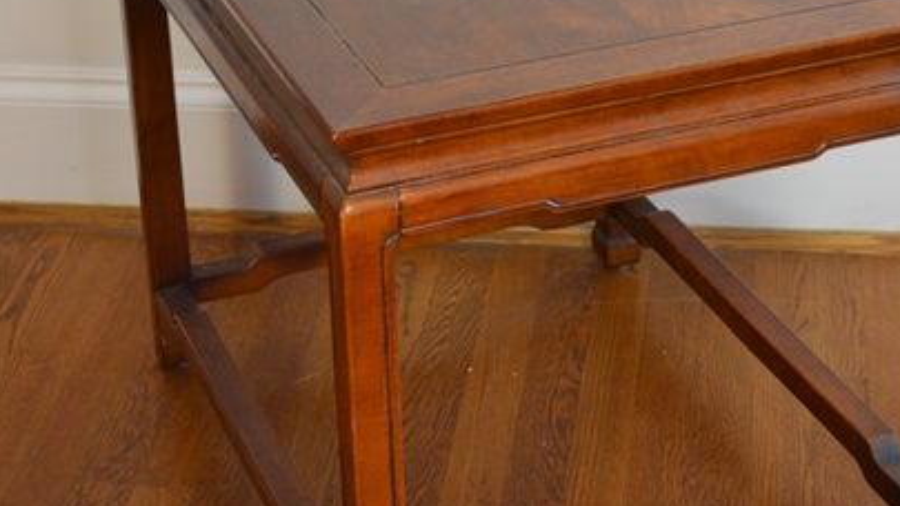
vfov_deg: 13.0
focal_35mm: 93
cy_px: 126
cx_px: 589
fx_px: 2220
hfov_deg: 22.8
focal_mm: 40
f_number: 5.3
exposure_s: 1/30
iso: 900
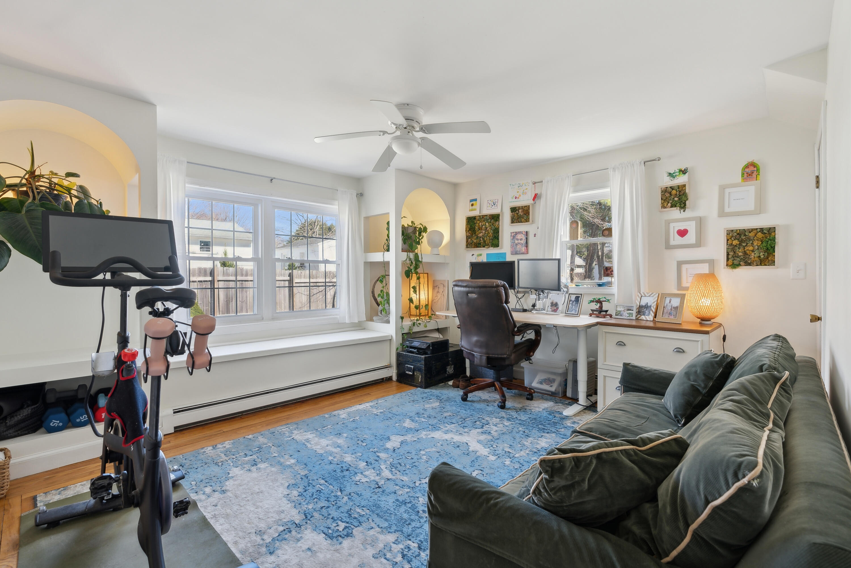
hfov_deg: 96.7
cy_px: 284
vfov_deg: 73.8
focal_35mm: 16
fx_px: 378
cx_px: 426
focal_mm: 16
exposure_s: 1/15
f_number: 7.1
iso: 320
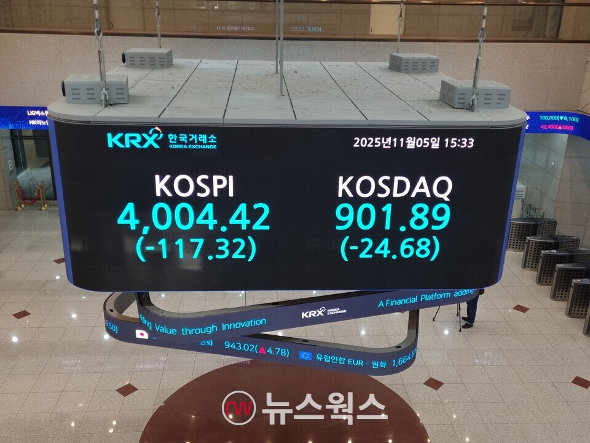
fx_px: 443
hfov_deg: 67.3
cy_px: 222
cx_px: 295
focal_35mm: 26
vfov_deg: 53.1
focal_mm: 5.4
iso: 125
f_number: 1.8
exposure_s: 1/60
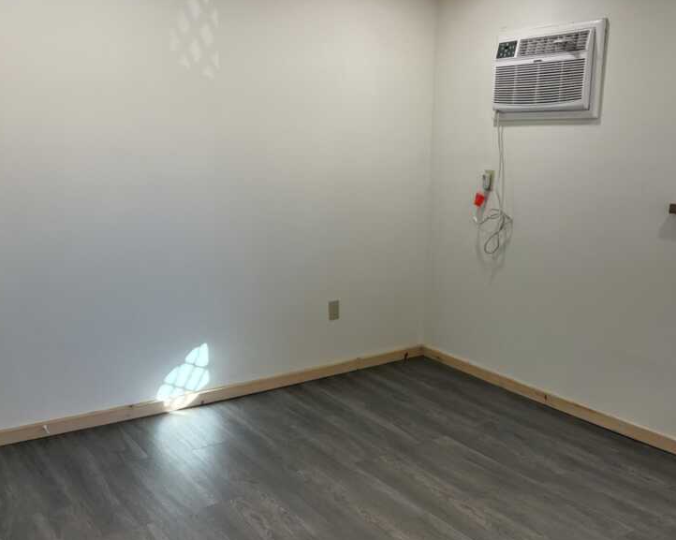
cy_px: 320
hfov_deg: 50.2
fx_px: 720
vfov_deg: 41.0
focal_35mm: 36
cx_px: 379
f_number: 1.6
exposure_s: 1/203
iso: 125
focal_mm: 5.96
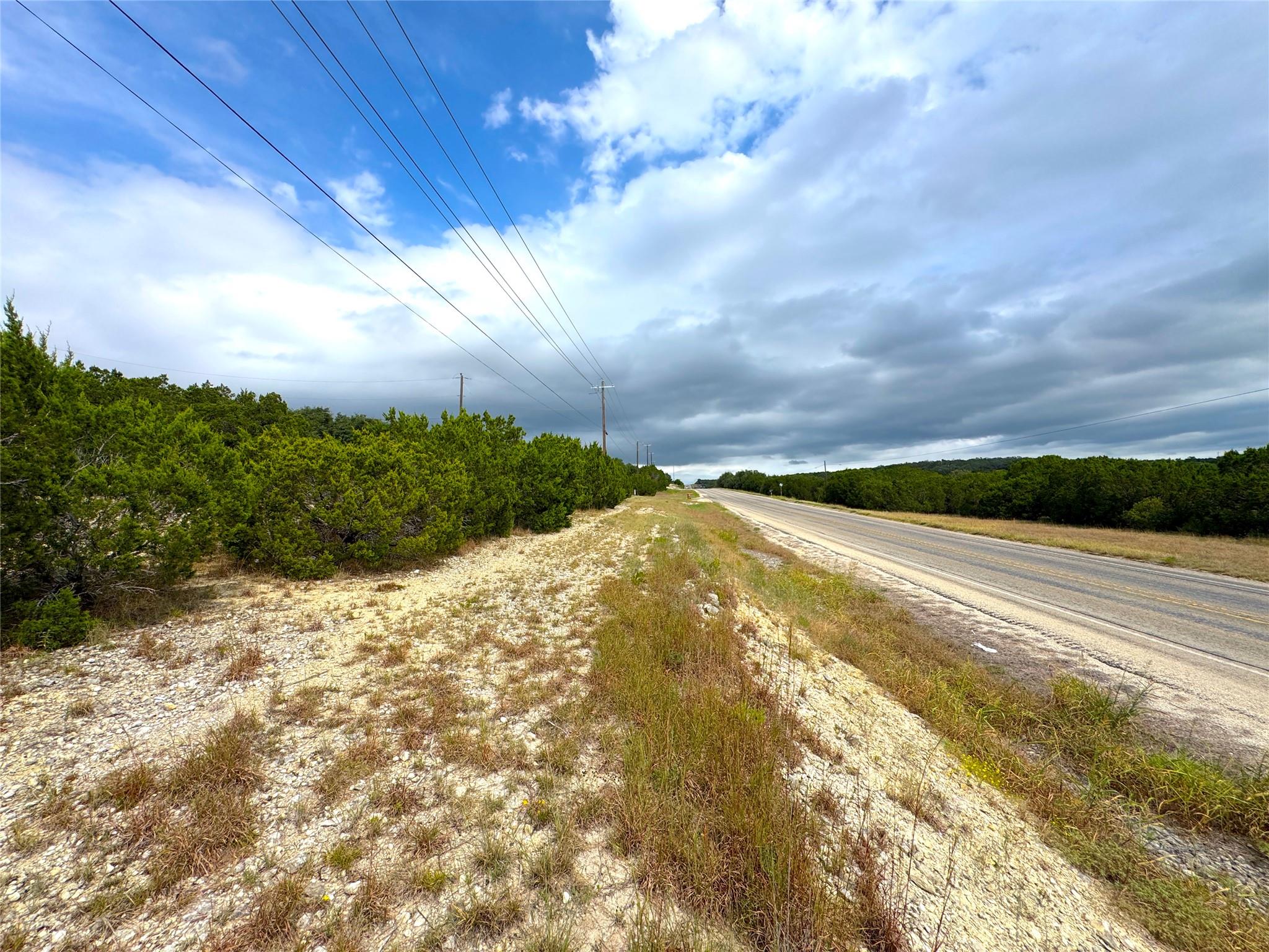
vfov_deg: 85.7
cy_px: 476
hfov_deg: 102.1
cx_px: 634
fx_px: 513
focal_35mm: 14
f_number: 2.2
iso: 50
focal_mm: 2.22
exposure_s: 1/3106
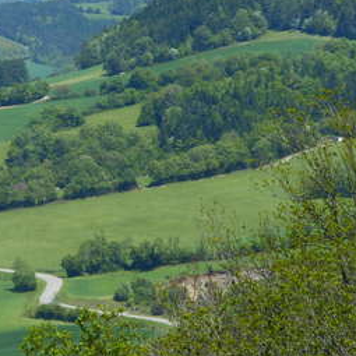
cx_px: 7
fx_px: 4840
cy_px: 205
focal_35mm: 416
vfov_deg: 4.2
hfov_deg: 4.2
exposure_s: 1/250
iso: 80
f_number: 6.6
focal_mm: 36
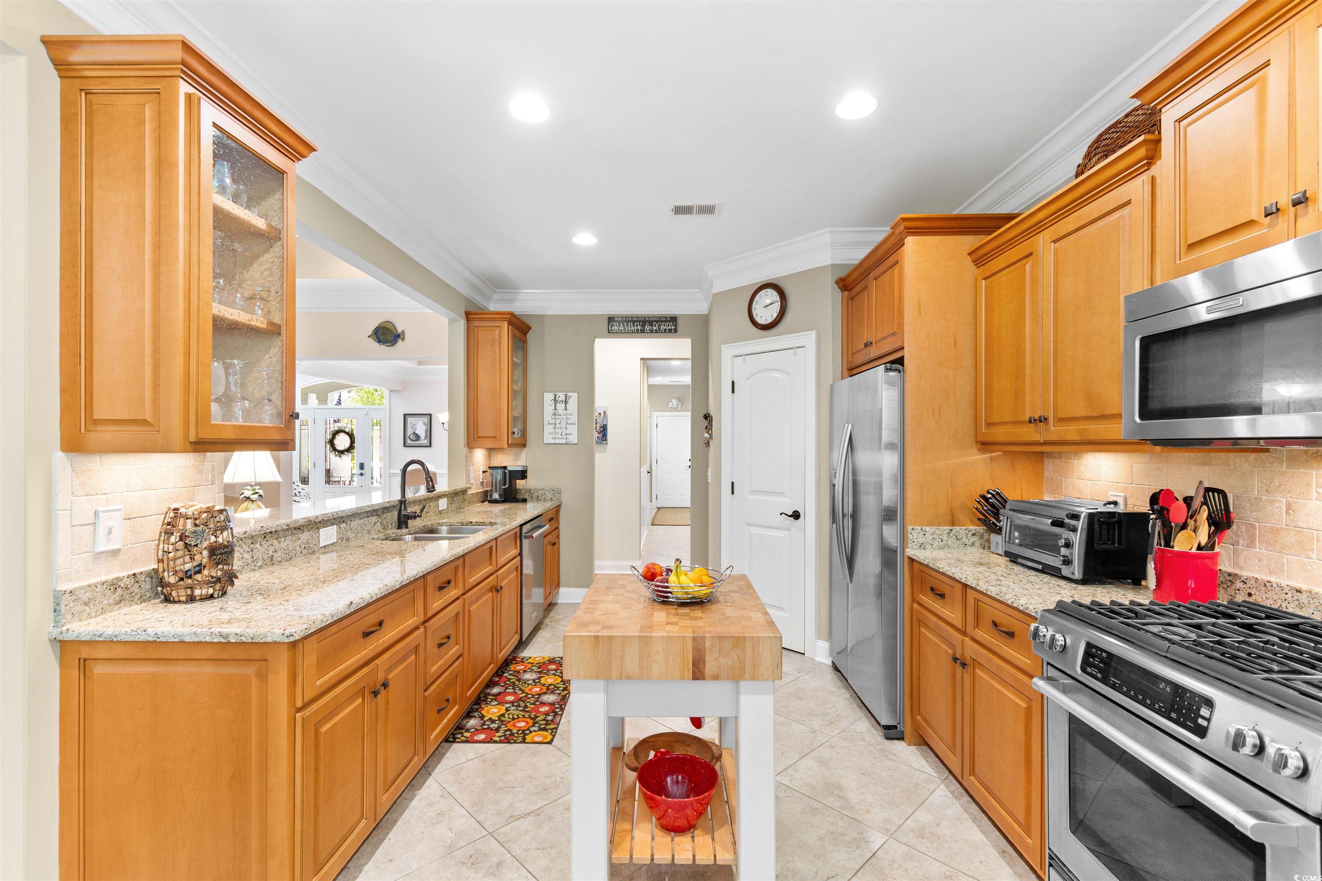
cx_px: 661
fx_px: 551
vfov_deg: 77.3
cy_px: 440
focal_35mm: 15
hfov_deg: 100.4
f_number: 4.5
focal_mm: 10
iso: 100
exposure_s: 1
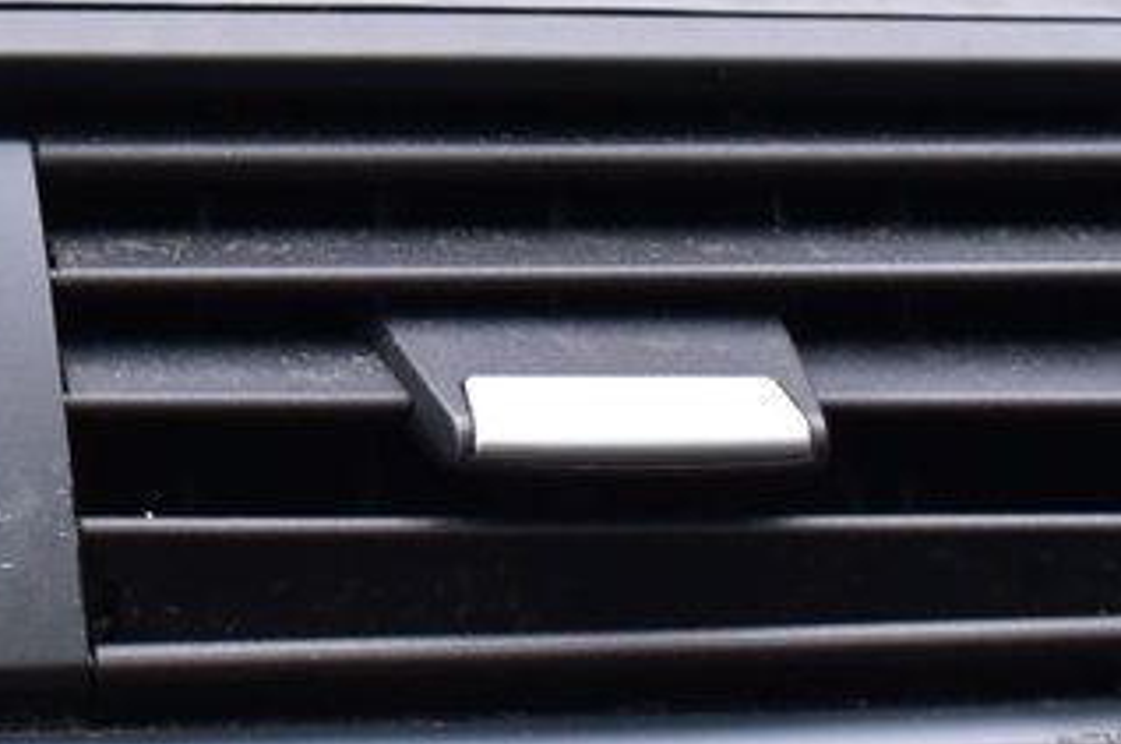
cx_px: -398
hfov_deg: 14.9
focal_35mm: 131
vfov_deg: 10.2
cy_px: -226
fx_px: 4061
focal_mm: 27
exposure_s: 1/15
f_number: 6.3
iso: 500
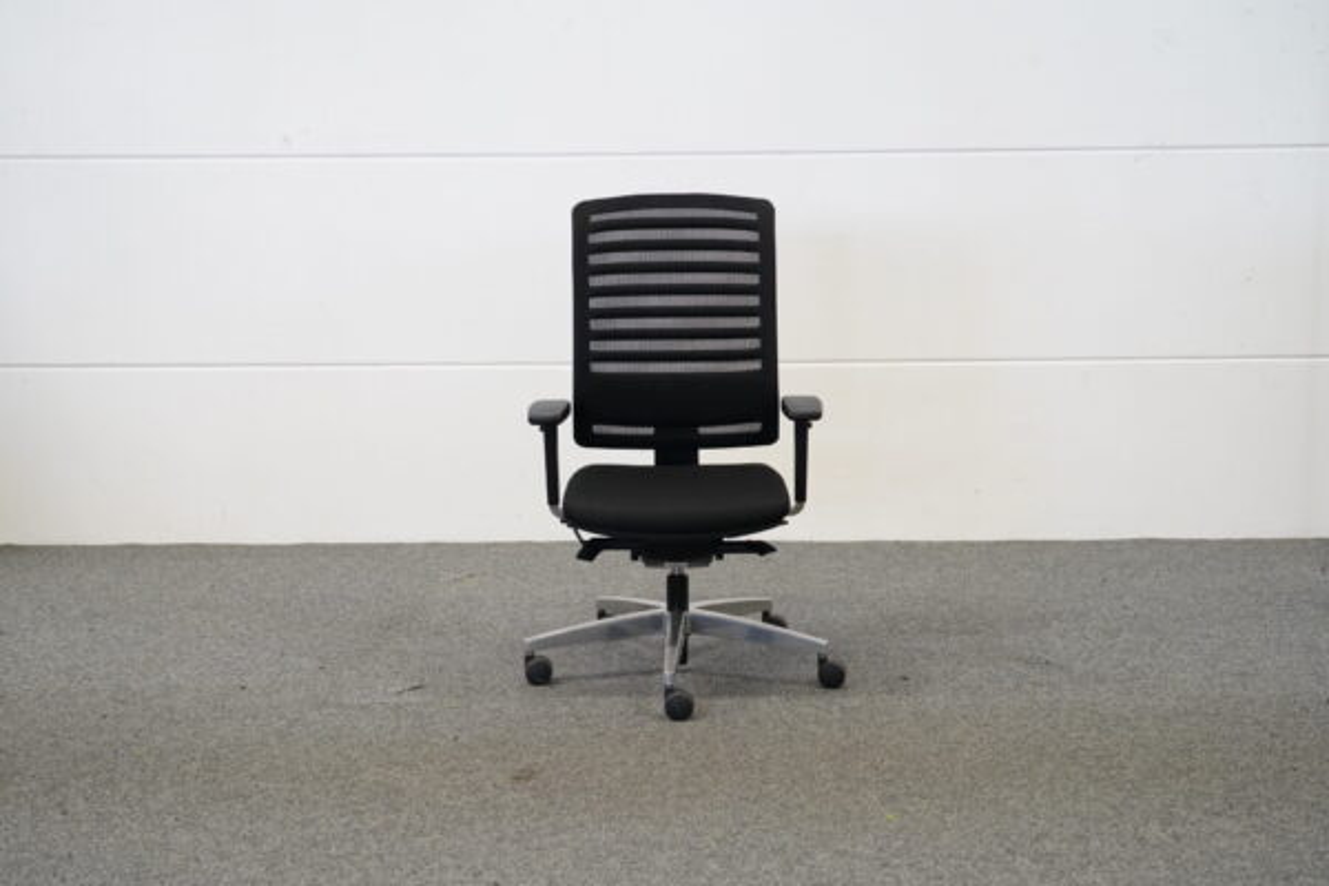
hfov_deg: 45.4
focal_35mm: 43
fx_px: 1587
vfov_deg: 31.2
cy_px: 443
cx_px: 664
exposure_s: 1/160
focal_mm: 43
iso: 5000
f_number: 5
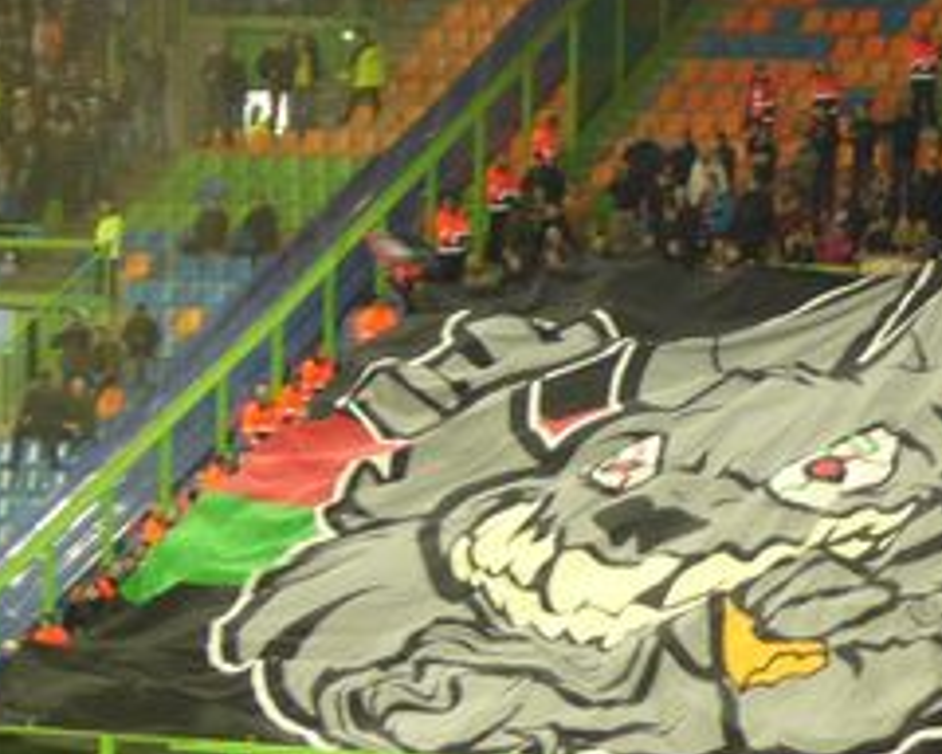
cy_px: 505
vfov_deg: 6.4
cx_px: 679
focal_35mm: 243
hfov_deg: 7.9
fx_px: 6775
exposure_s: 1/13
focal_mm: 17.4
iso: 200
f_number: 4.9
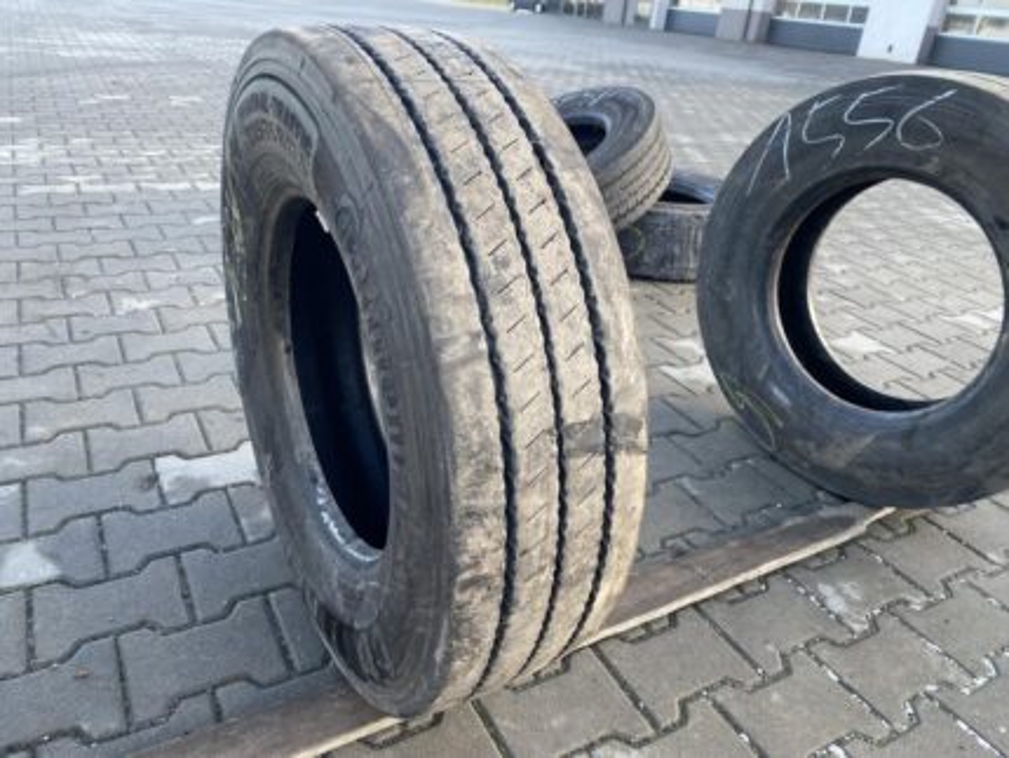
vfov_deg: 53.1
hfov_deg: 67.3
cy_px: 379
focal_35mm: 26
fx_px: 758
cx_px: 504
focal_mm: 4.25
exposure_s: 1/122
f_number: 1.8
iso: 40
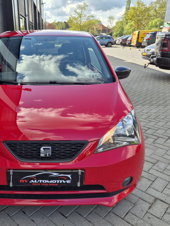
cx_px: 48
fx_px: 203
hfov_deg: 44.3
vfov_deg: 58.3
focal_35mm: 31
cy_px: 113
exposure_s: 1/786
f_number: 1.8
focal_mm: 5.4
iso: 25
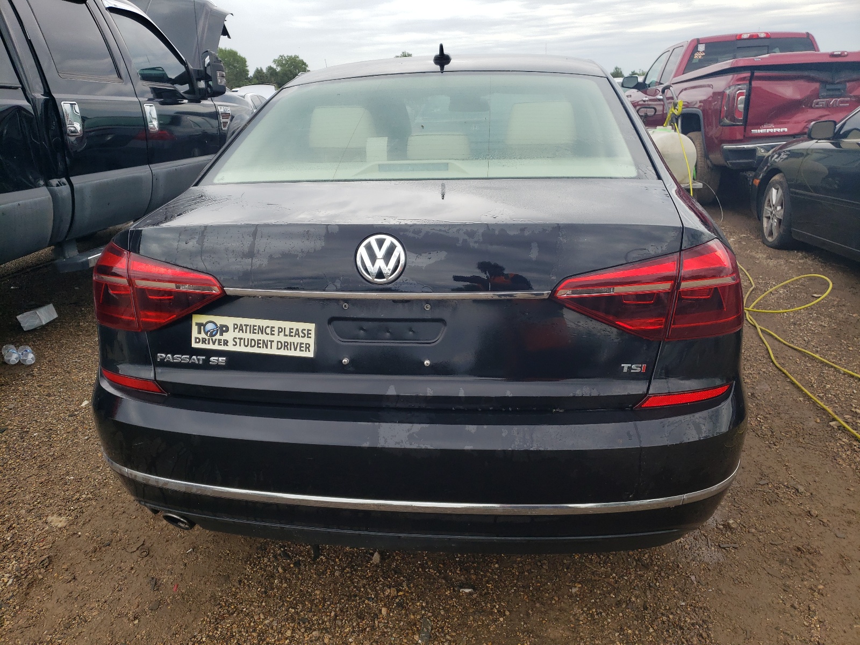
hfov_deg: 67.3
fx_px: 646
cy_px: 322
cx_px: 430
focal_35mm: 26
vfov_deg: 53.1
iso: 50
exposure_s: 1/833
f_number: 1.5
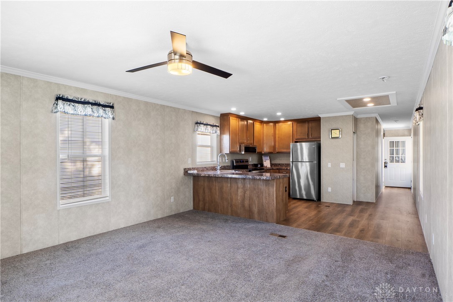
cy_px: 151
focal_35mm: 20
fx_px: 252
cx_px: 226
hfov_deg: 84.0
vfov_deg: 61.9
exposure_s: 1/1.67
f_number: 10
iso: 250
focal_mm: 13.5
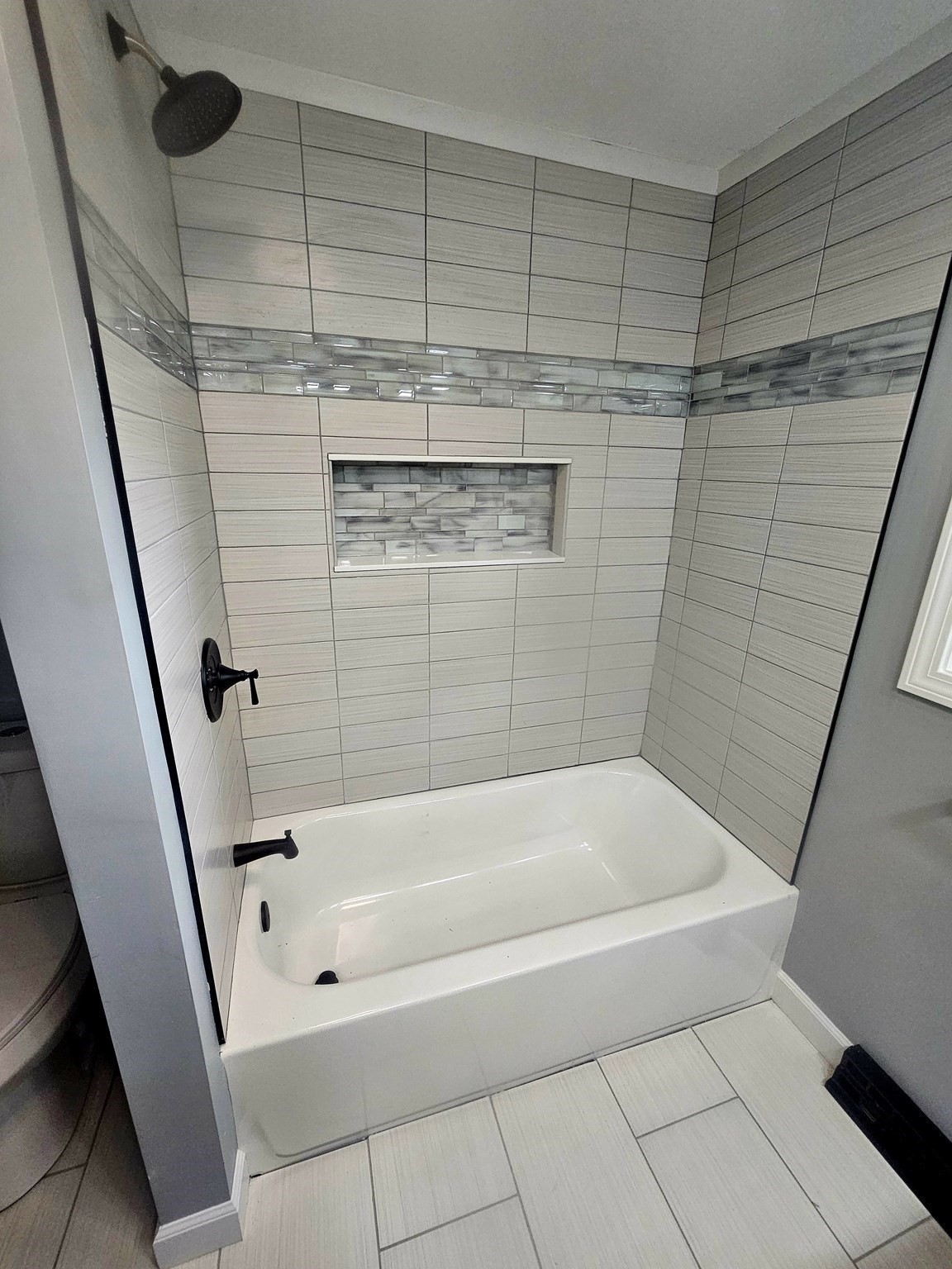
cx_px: 476
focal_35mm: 13
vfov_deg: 106.2
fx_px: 477
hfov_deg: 89.9
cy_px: 634
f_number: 2.2
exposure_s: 1/60.2
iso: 200
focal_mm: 2.2
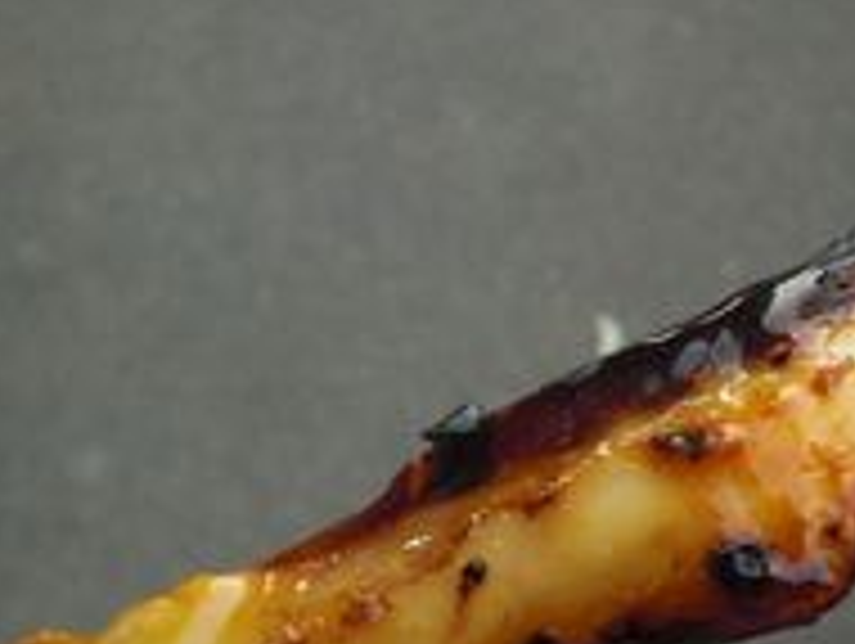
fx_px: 1706
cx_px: 668
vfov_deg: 21.2
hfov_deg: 27.6
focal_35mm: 69
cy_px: 484
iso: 400
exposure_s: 1/100
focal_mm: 6.3
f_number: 3.1
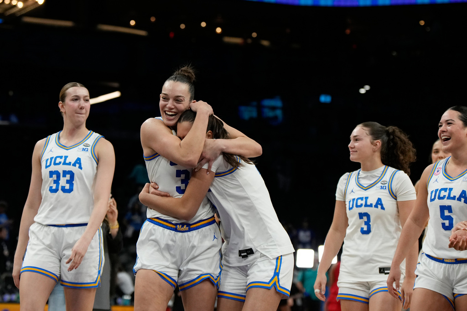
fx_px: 1608
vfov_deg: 11.0
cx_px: 234
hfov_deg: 16.5
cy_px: 156
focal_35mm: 124
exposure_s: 1/2500
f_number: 3.2
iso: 2500
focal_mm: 83
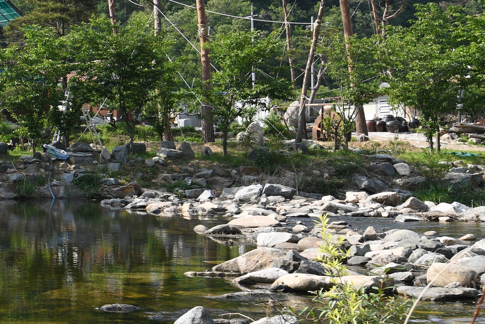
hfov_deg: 22.9
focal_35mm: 68
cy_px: 159
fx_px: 916
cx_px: -280
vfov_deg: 20.0
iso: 100
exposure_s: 1/640
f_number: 3.5
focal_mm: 15
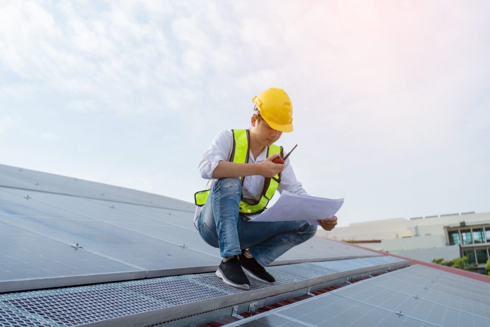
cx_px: 245
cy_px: 164
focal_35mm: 40
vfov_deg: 33.4
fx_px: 544
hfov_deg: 48.5
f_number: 4
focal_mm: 40
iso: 100
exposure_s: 1/400
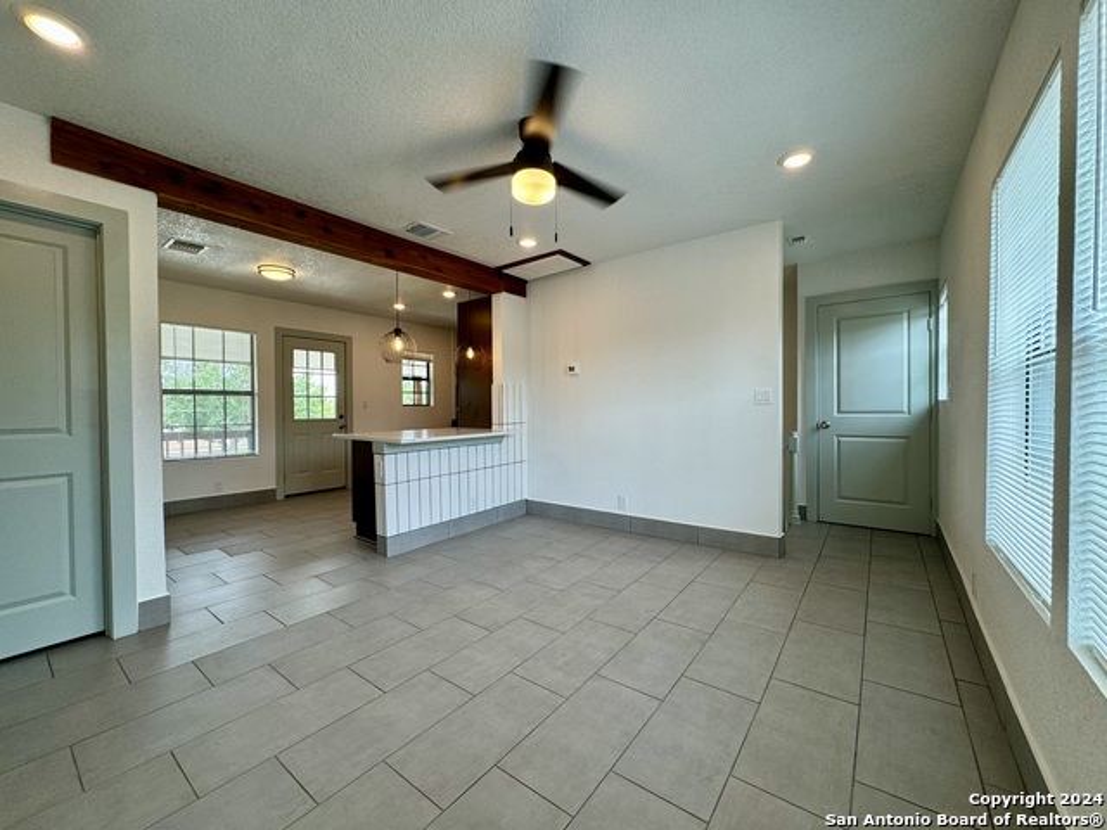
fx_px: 448
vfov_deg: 85.7
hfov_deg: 102.1
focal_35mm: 14
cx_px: 554
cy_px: 415
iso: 80
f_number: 2.2
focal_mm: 2.22
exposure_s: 1/120
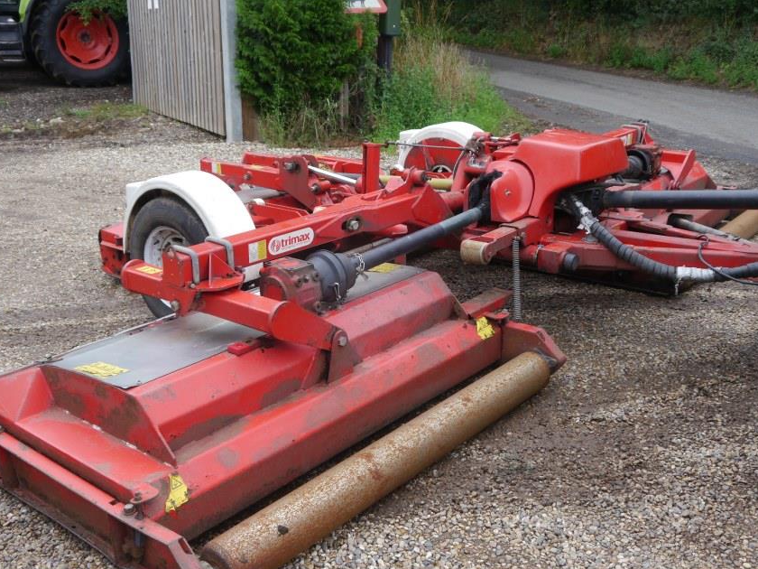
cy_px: 303
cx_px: 393
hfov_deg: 47.9
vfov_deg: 36.8
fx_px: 854
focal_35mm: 39
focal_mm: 16
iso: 160
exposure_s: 1/160
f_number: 4.5
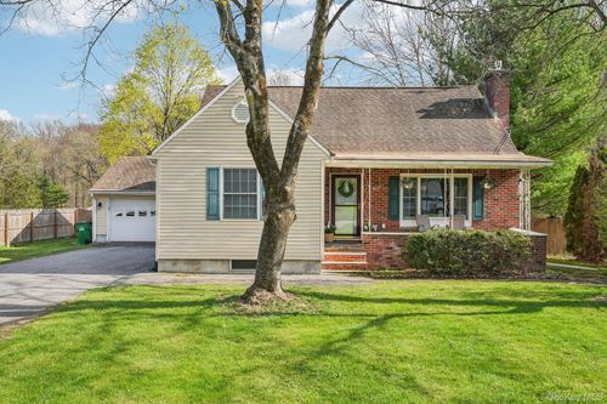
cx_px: 304
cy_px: 202
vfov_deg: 42.9
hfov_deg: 61.1
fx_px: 514
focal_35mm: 30
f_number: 8
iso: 100
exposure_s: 1/100
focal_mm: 30.5
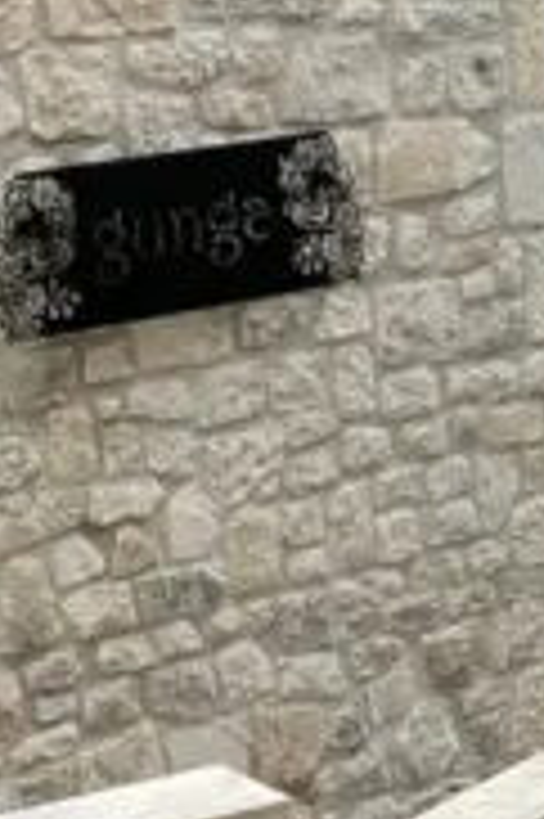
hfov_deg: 8.7
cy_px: 886
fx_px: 3452
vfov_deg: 13.3
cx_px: 931
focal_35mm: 152
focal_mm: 4.2
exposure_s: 1/515
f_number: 1.6
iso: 32
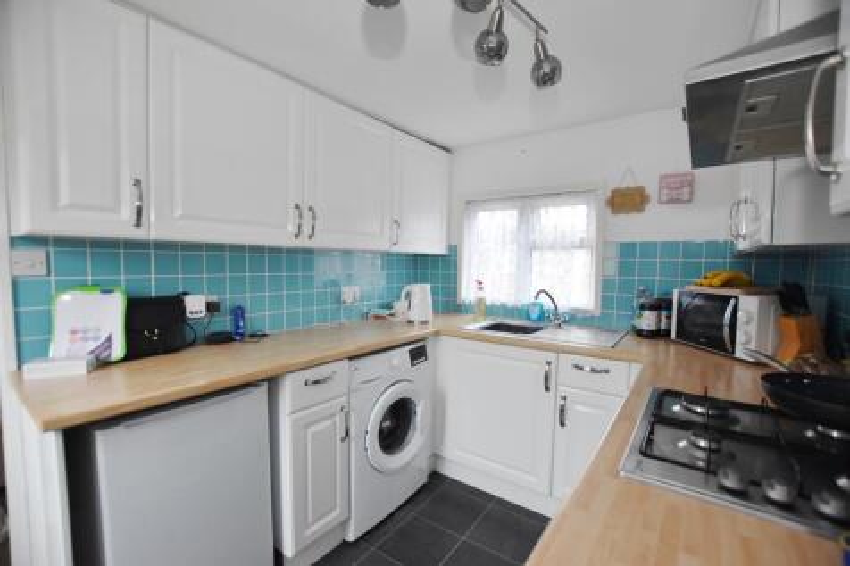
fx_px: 354
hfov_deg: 100.4
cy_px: 283
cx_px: 425
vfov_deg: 77.3
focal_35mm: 15
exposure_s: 1/125
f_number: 3.5
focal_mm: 10
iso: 1250
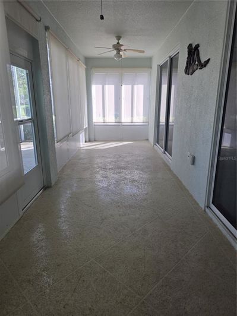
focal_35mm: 23
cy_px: 158
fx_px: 210
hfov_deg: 58.9
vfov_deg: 73.9
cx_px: 118
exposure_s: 1/359
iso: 50
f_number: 1.7
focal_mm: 6.3
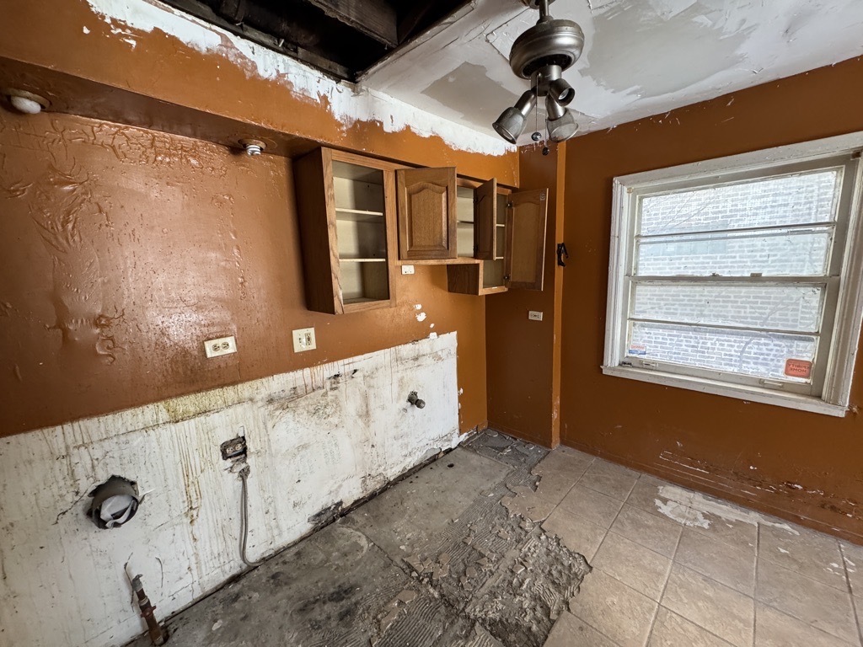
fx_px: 349
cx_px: 432
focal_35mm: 14
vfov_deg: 85.7
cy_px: 324
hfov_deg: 102.1
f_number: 2.2
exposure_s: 1/69
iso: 320
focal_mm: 2.22
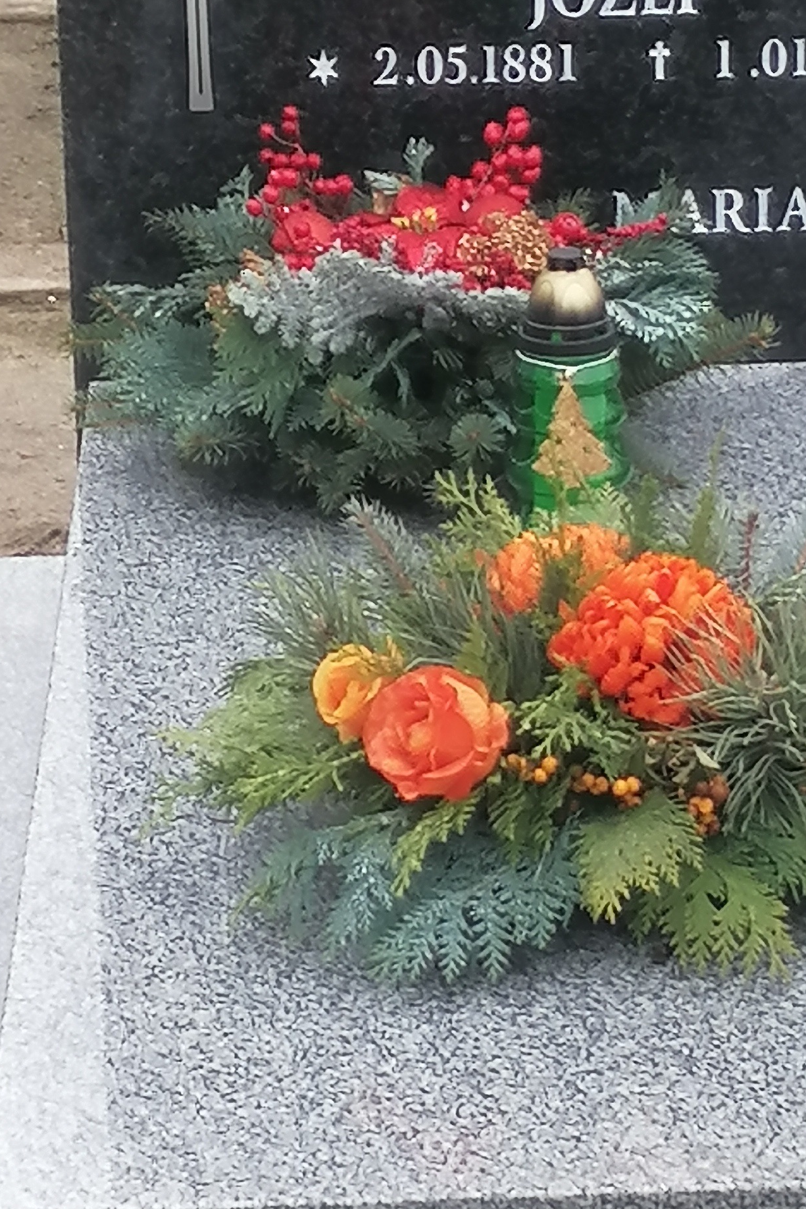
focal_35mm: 154
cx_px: 591
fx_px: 5170
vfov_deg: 13.3
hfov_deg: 8.9
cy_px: 530
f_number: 1.8
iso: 50
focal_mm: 4.75
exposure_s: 1/144
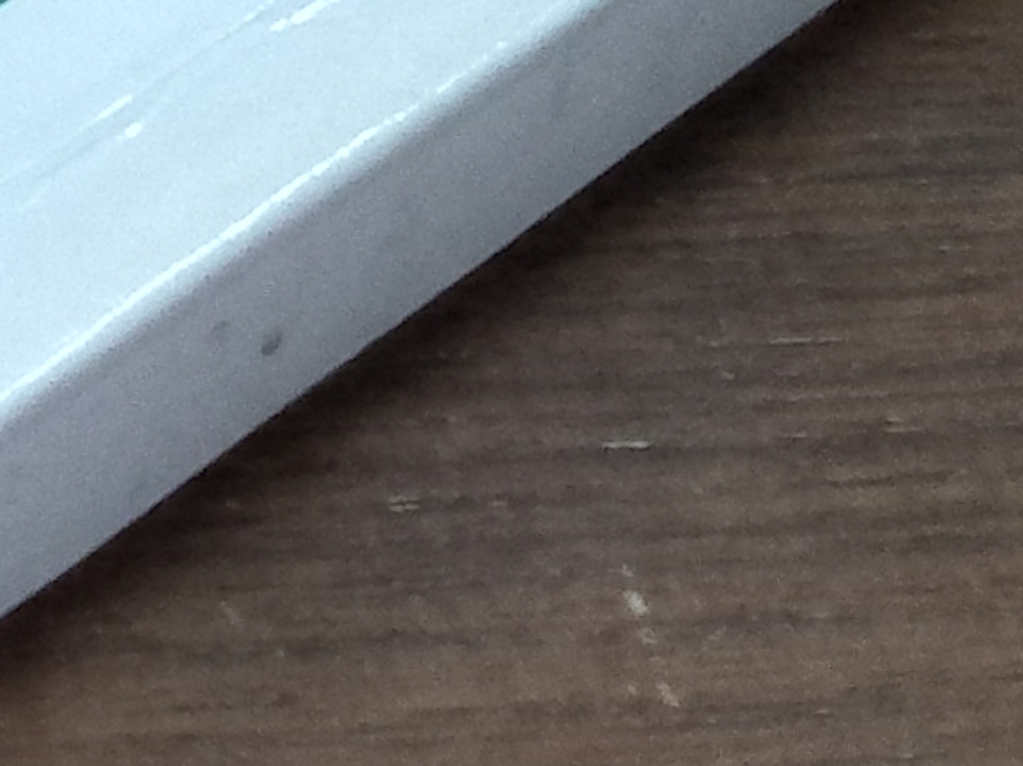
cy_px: -184
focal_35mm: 144
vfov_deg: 10.1
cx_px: -867
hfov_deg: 12.4
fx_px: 4254
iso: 191
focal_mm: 3.46
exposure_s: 1/33
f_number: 2.2
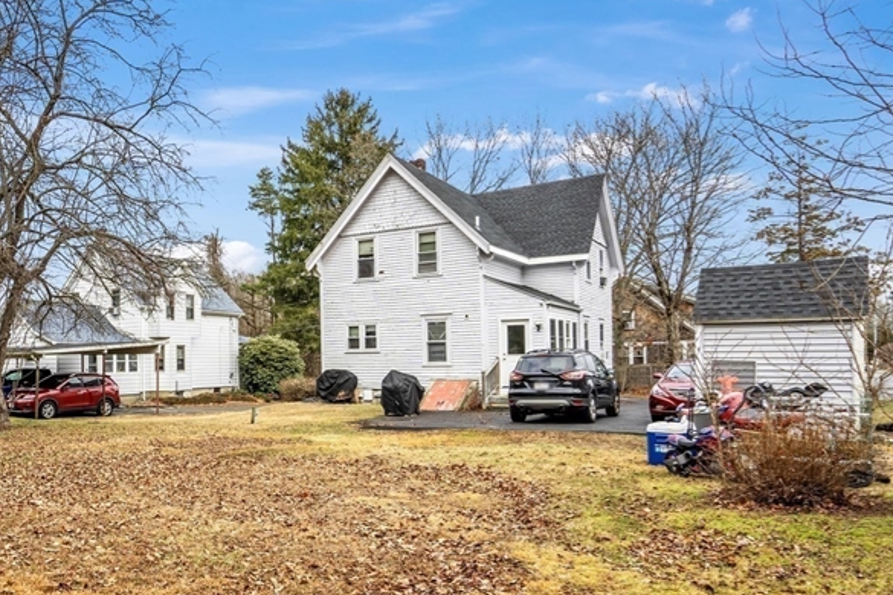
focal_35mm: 28
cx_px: 250
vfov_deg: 46.1
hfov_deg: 62.6
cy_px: 359
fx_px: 695
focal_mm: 16
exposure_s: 1/100
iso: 160
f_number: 8
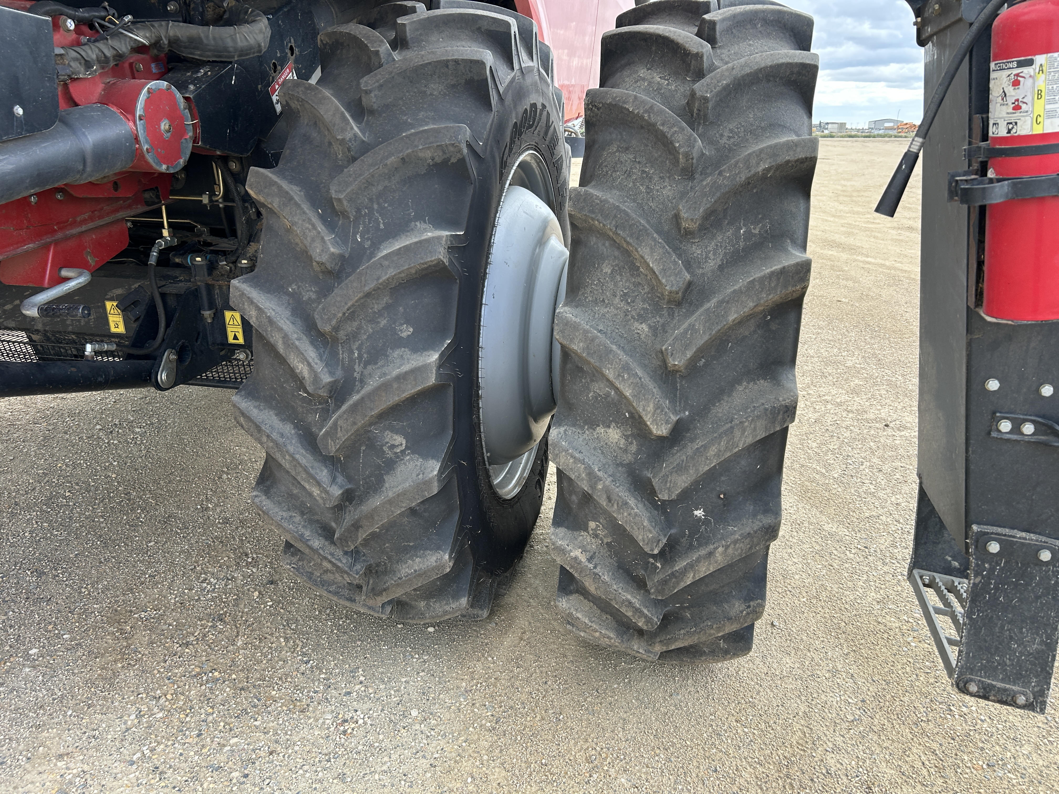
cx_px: 530
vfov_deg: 53.1
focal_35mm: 26
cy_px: 397
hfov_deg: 67.3
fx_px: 795
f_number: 1.5
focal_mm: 5.7
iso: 50
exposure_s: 1/506
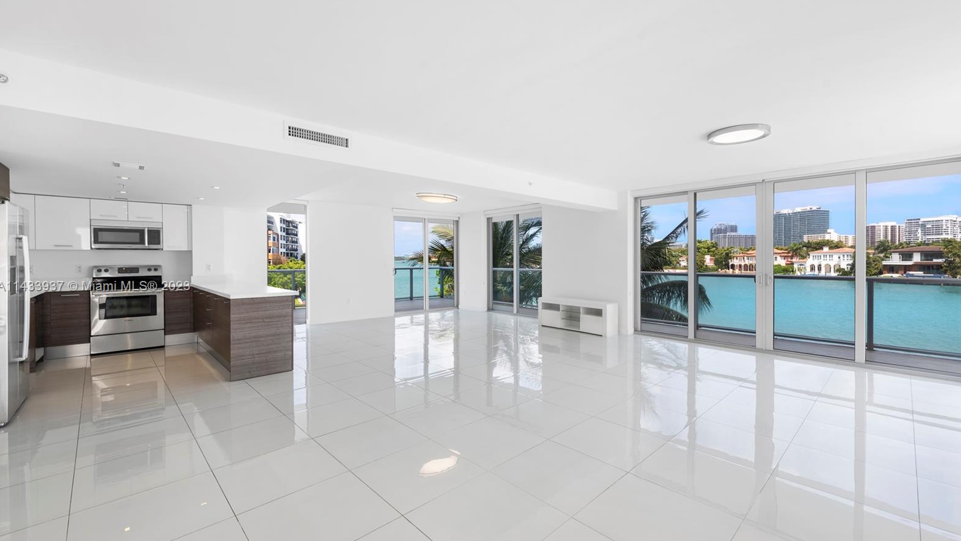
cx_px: 485
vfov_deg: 70.5
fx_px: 382
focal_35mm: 15
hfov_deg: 103.0
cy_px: 287
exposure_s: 1/15
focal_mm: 14
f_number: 8
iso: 100
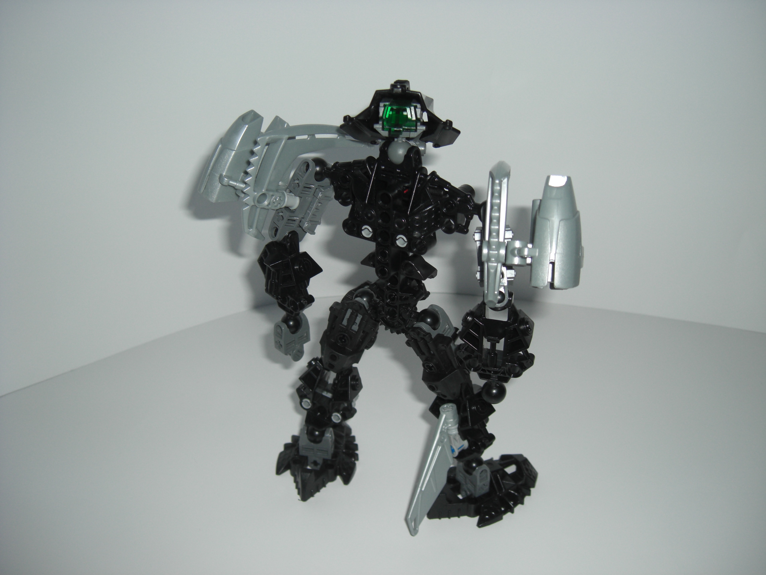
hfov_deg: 49.0
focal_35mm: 38
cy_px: 288
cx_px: 383
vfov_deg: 37.7
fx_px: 841
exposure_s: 1/60
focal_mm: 7.9
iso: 80
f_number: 2.8
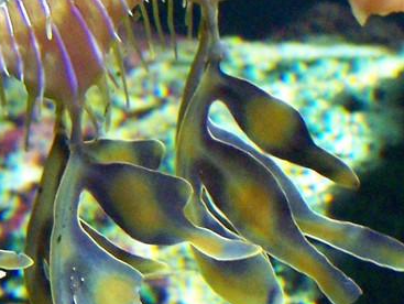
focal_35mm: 223
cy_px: 88
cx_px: 247
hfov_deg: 8.9
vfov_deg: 6.7
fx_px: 2605
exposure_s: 1/20
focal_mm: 10.7
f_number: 3.2
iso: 400
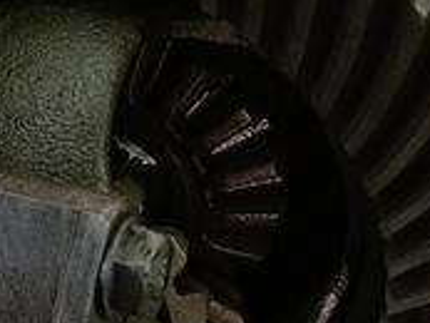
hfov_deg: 13.9
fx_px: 1691
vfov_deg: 10.9
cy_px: 134
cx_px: -129
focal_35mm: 136
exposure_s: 1/50
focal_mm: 4.11
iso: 98
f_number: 1.6
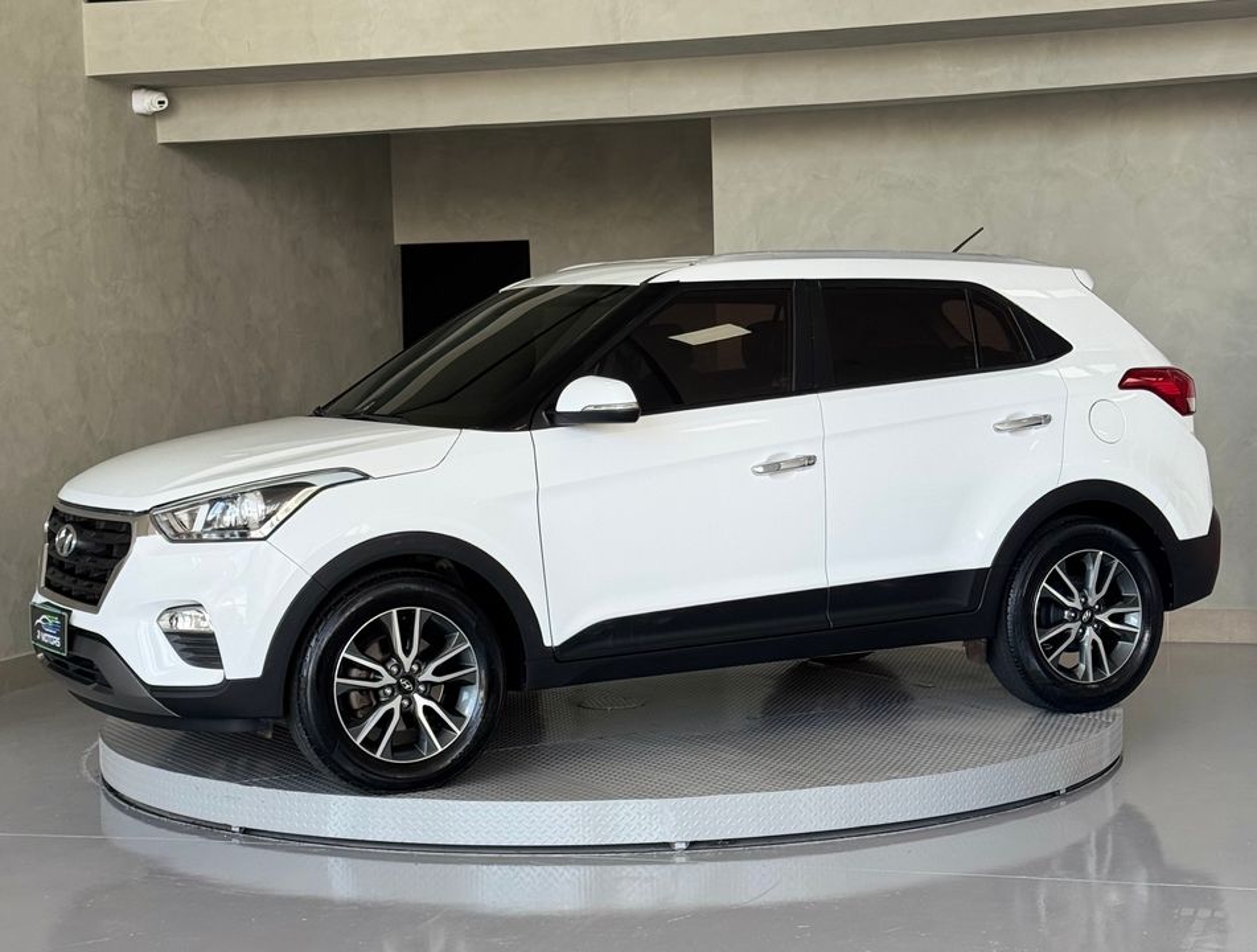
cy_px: 476
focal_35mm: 48
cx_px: 628
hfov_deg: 39.5
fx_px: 1749
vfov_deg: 30.4
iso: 64
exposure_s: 1/331
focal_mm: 6.76
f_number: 1.78
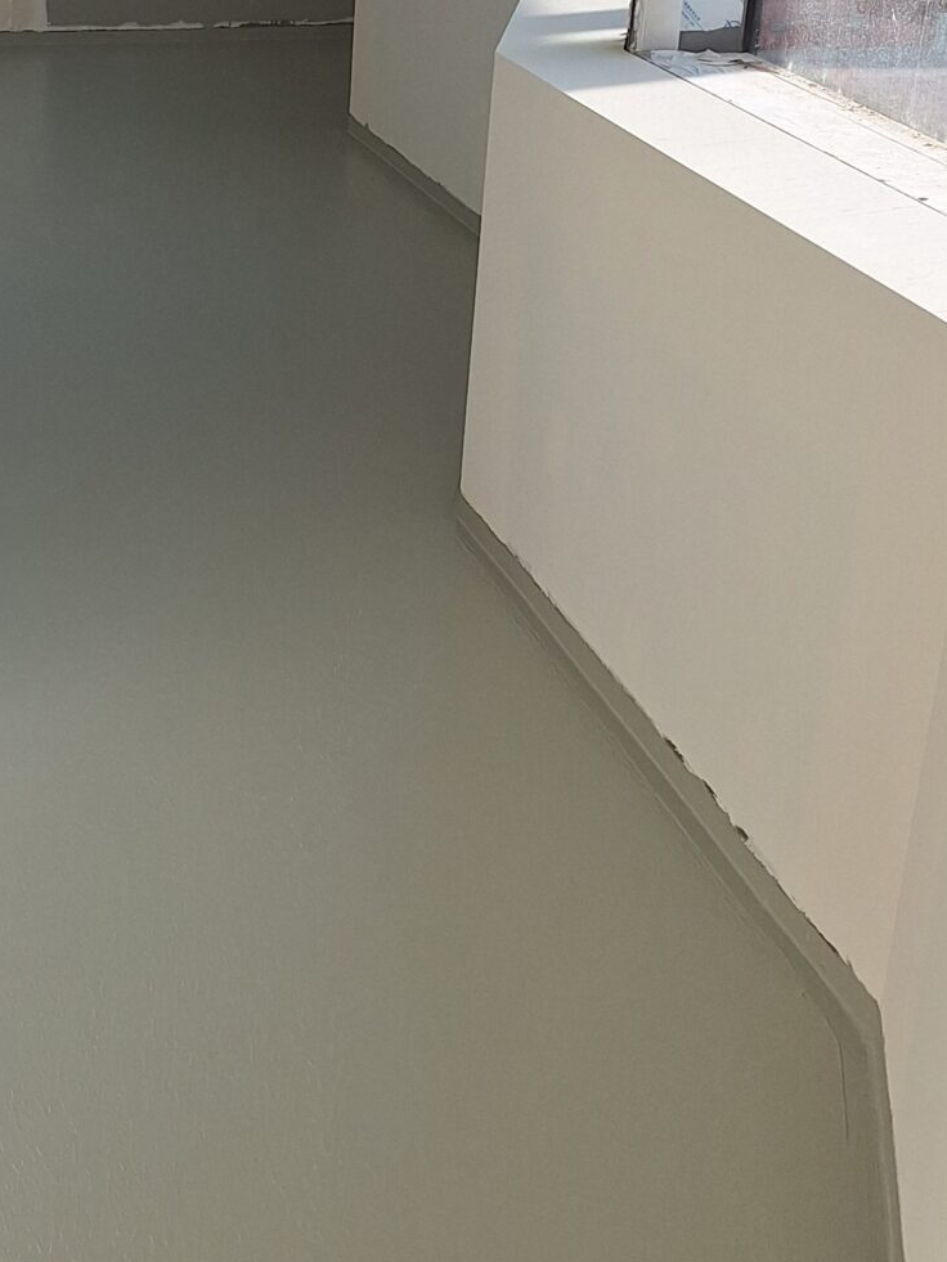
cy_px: 535
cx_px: -131
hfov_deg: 22.8
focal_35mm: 60
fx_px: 2188
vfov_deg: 32.1
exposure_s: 1/978
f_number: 1.8
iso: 40
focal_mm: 5.54
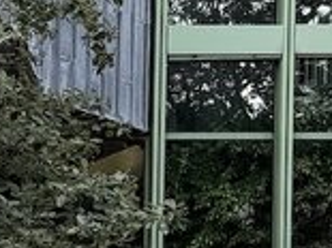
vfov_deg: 9.6
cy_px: 135
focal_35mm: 155
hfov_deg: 12.6
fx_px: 1485
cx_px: -24
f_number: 1.78
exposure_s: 1/853
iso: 80
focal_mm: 6.76
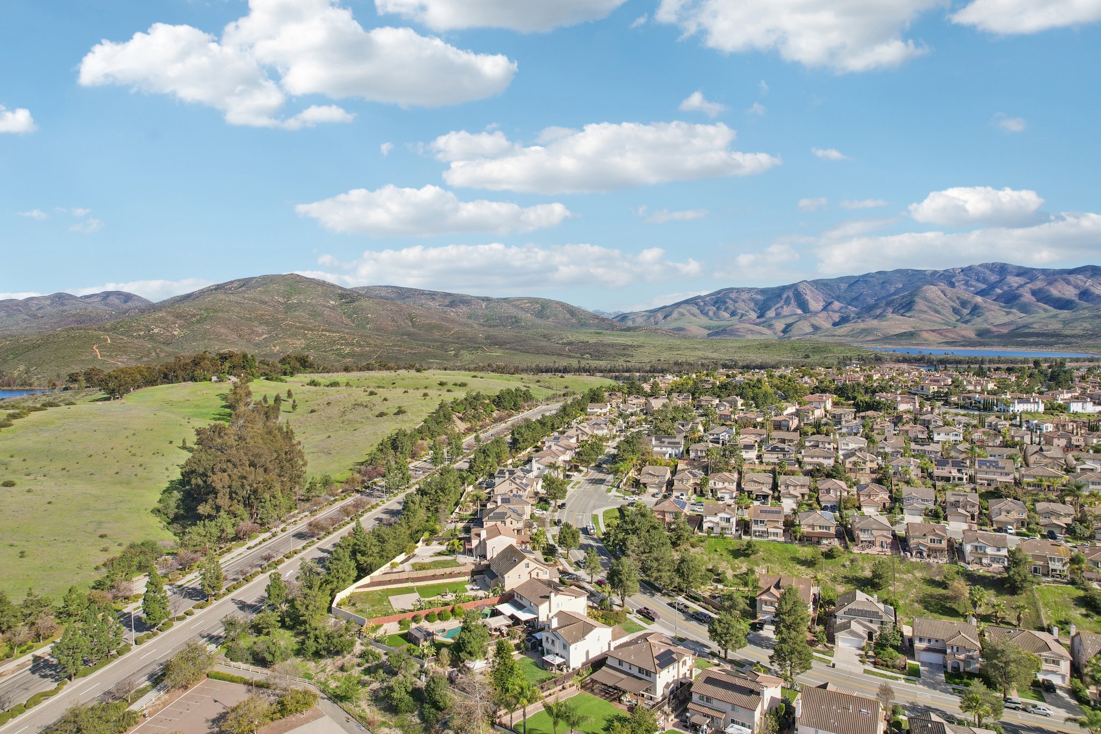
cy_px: 367
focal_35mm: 22
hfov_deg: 78.6
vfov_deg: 57.2
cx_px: 550
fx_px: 673
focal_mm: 8.4
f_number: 2.8
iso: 110
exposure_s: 1/1500
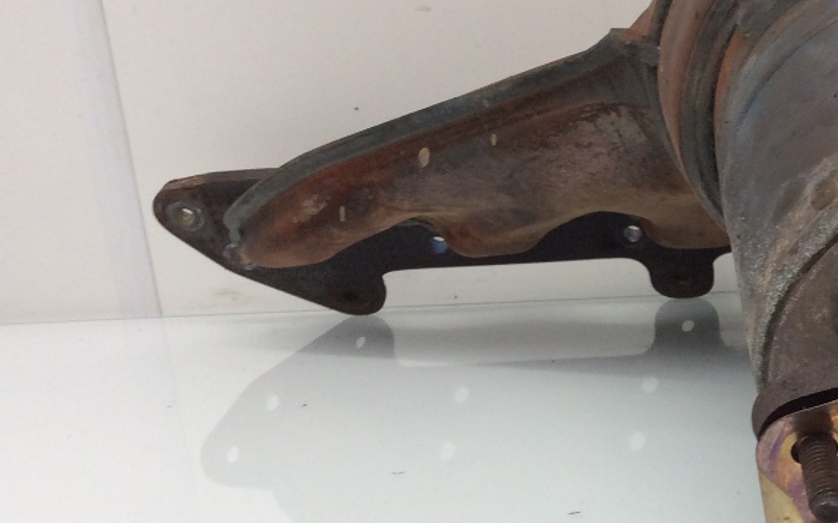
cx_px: 801
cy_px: 371
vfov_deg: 17.8
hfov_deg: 26.9
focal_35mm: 73
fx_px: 1667
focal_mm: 3.3
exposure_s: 1/60
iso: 50
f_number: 2.4
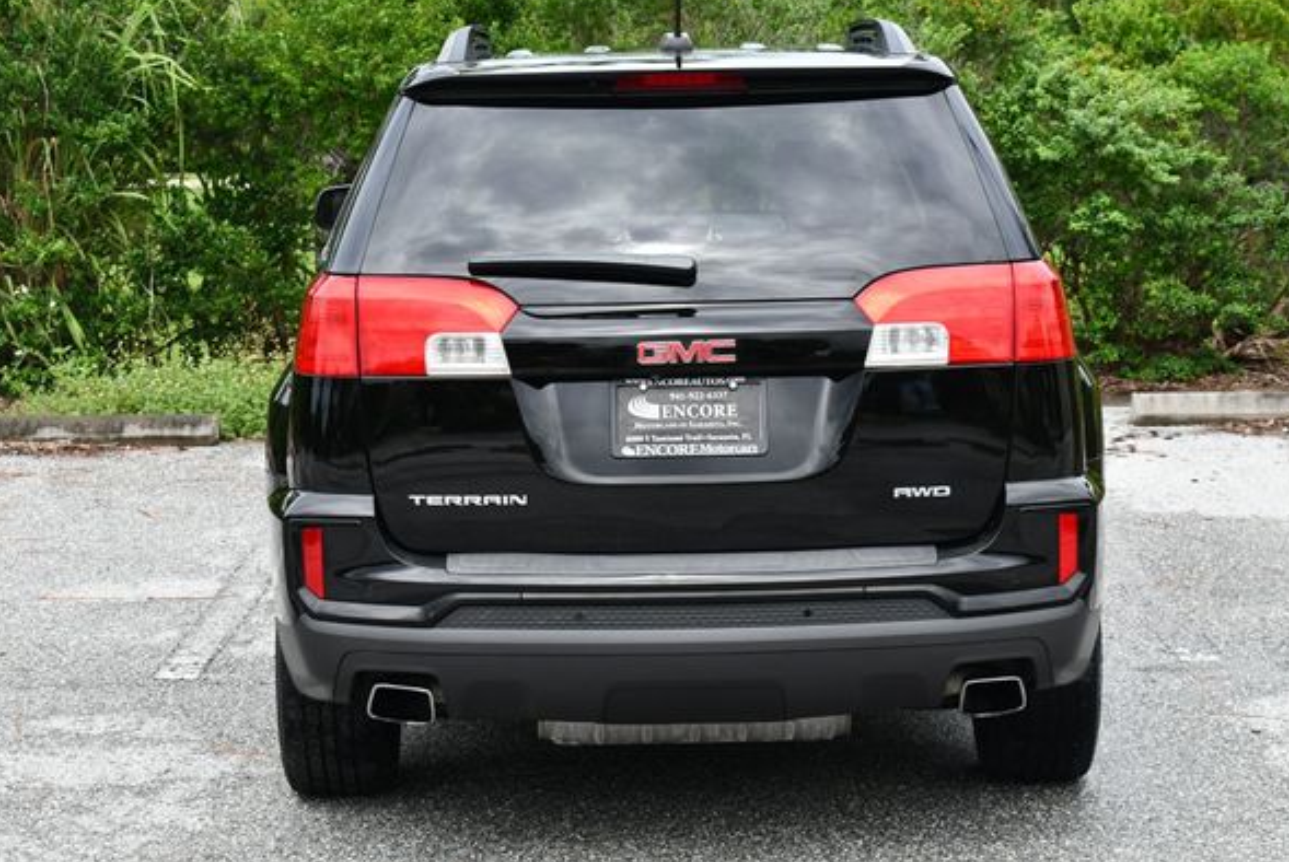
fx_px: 3118
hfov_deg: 23.4
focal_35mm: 87
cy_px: 405
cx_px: 652
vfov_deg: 15.7
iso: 200
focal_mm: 40
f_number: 7.1
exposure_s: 1/250
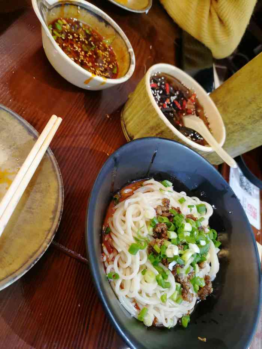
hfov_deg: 53.1
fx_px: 262
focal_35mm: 26
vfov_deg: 67.3
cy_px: 174
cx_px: 131
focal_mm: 4.75
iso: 400
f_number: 1.8
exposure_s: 1/33.3
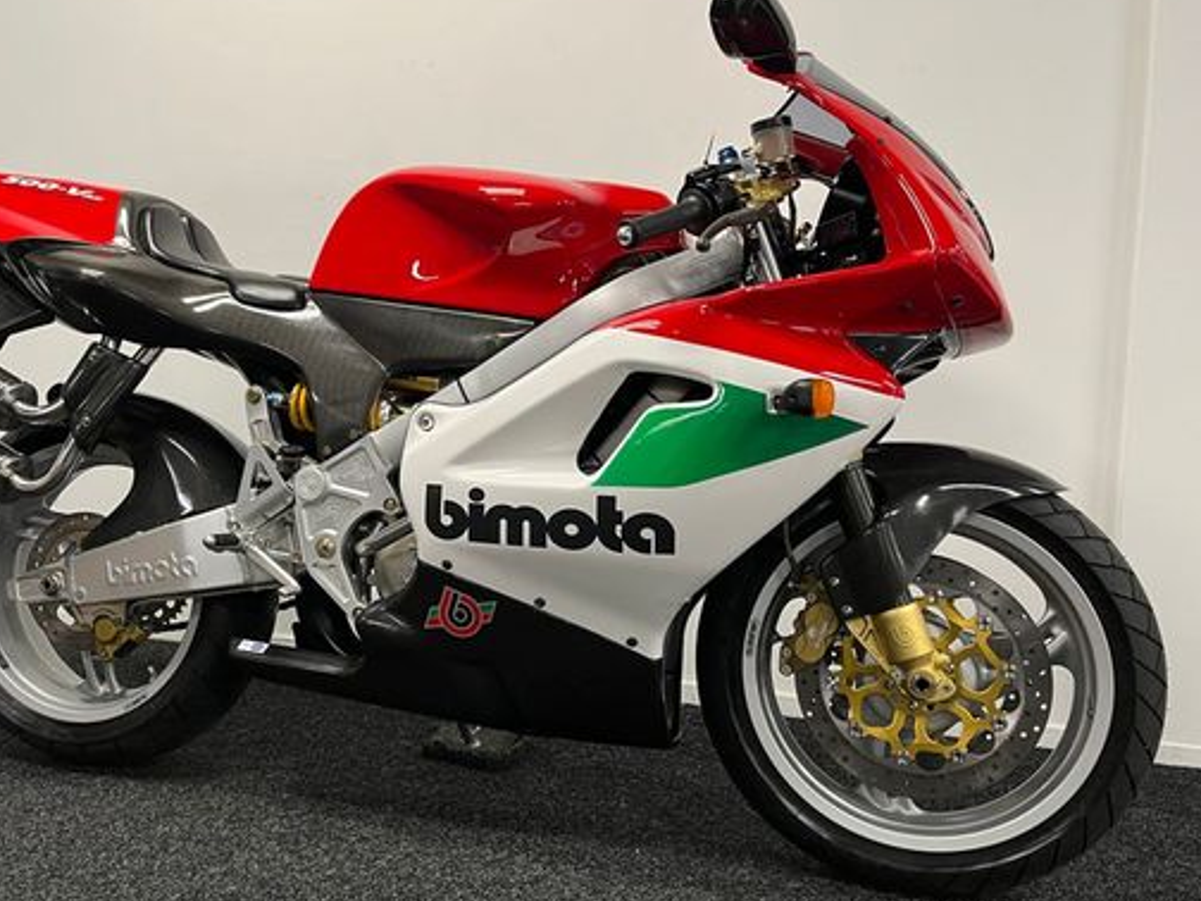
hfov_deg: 55.0
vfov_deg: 42.9
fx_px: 1145
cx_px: 496
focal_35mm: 33
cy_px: 460
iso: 100
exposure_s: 1/50
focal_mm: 5.1
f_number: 1.6
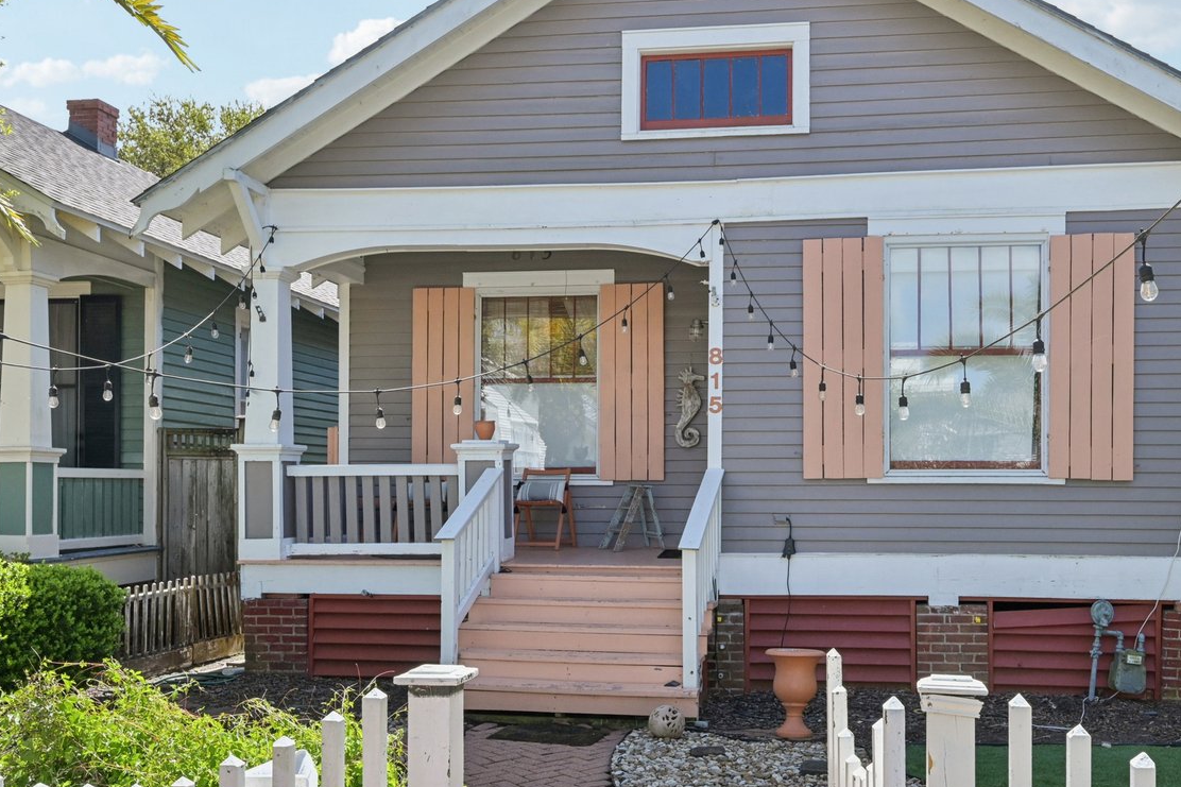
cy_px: 438
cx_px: 708
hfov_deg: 54.1
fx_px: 1148
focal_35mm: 35
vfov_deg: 37.8
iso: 400
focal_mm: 19
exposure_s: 1/640
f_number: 7.1
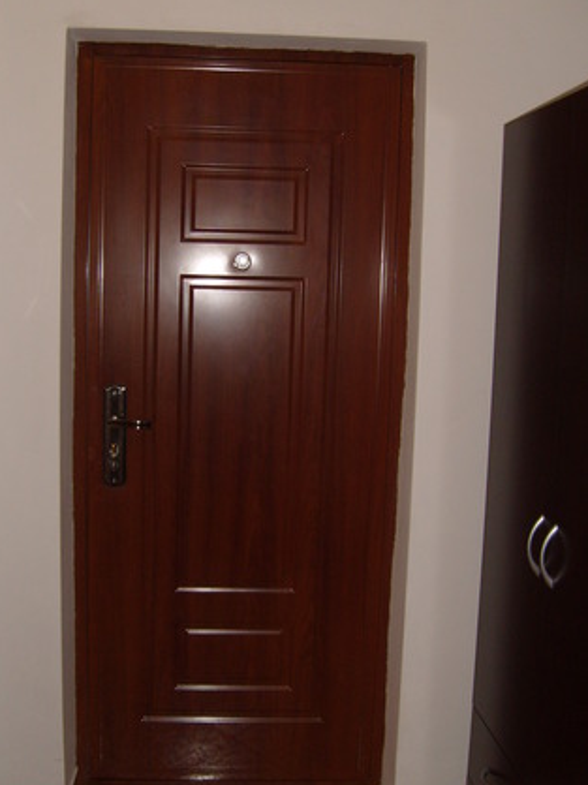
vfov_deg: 45.8
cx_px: 249
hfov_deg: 35.0
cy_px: 392
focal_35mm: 41
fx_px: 930
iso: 100
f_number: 2.8
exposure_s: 1/45
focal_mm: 5.8
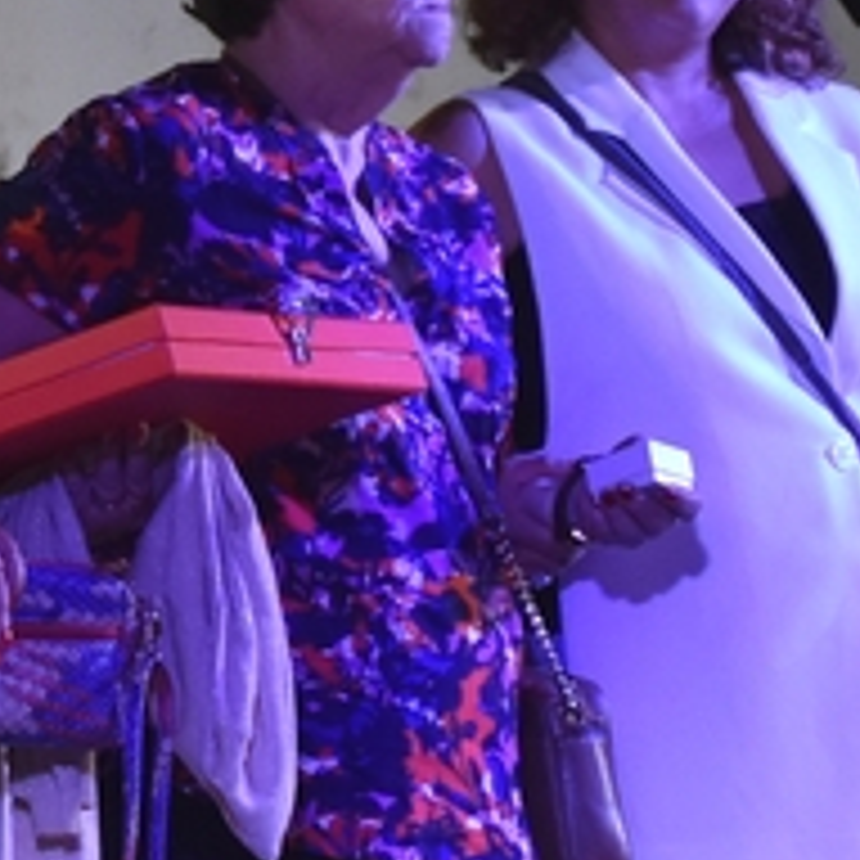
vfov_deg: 5.2
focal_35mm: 337
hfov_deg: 5.1
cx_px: -684
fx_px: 9472
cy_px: 176
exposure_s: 1/60
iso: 1400
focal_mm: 56
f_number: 4.8
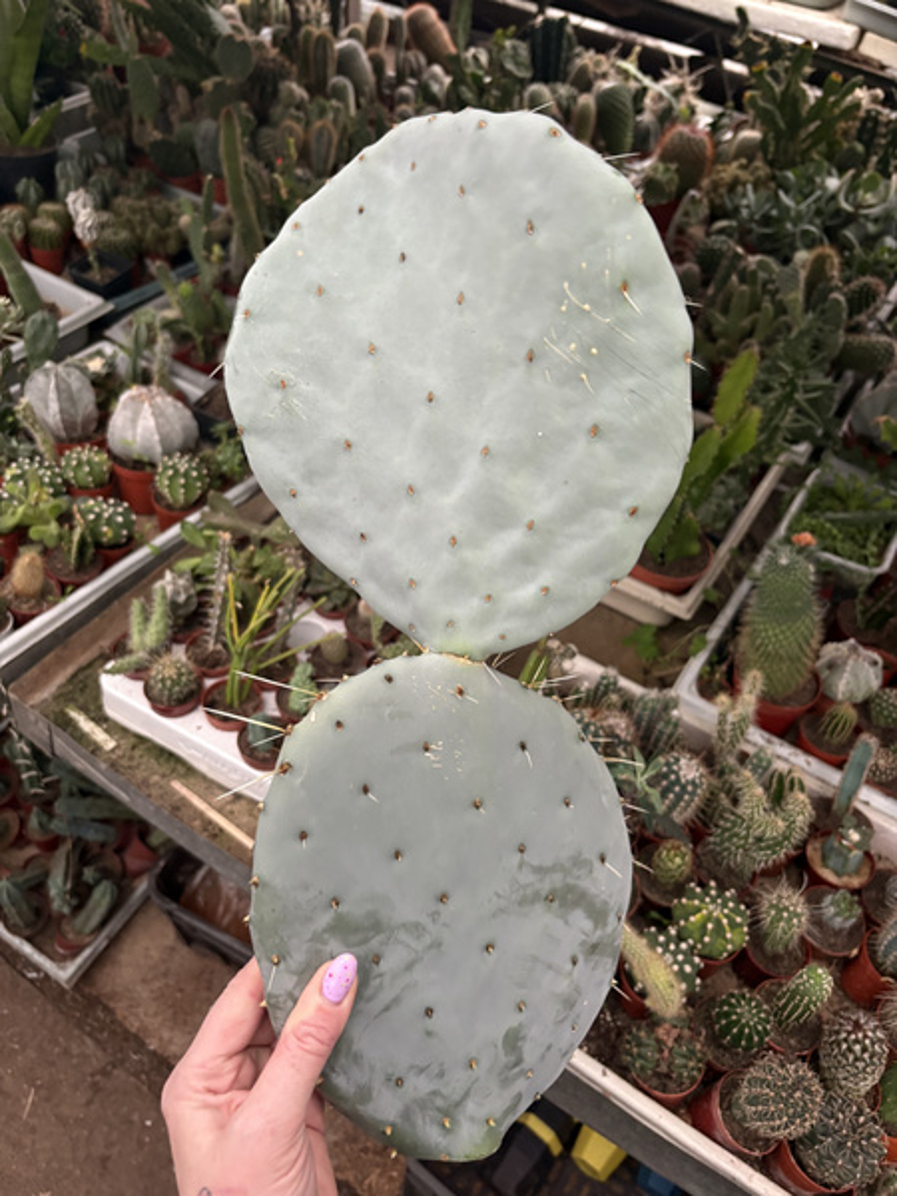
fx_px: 898
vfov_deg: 67.3
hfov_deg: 53.1
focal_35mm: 26
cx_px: 448
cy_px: 598
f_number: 1.6
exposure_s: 1/60
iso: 250
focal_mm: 5.96
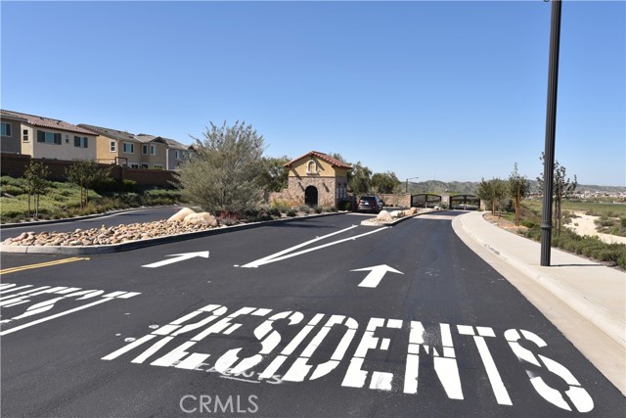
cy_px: 209
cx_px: 313
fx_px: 522
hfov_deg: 61.9
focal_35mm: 30
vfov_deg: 43.6
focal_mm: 30
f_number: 11
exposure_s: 1/200
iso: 100
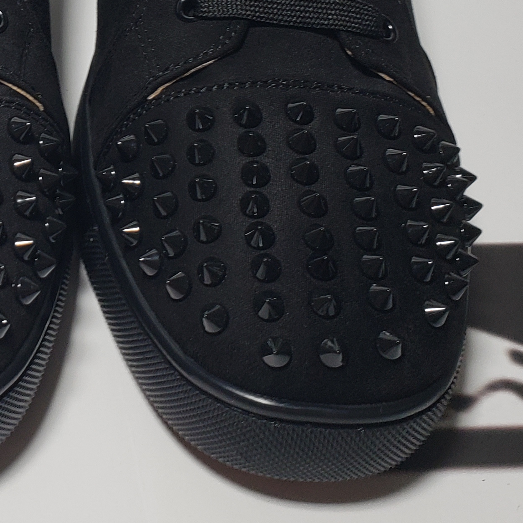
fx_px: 1265
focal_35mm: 74
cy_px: 7
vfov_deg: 22.5
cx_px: -26
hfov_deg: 22.3
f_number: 2.4
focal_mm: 4.3
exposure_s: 1/219
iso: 50
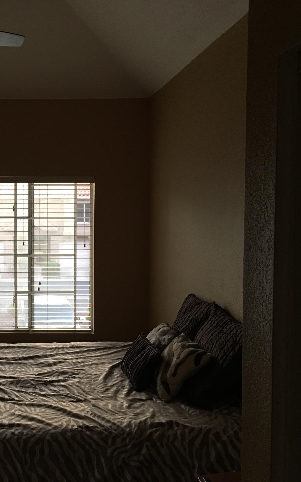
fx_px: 551
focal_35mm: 42
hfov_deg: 29.1
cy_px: 246
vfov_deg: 47.2
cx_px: 23
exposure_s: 1/15
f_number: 2.2
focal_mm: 4.15
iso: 50
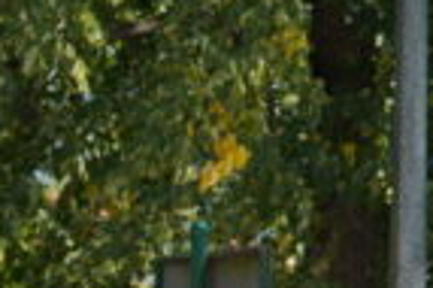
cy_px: 749
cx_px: -917
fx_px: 2931
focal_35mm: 244
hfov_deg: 7.4
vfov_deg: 5.4
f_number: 4.5
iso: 100
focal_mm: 36
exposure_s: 1/400
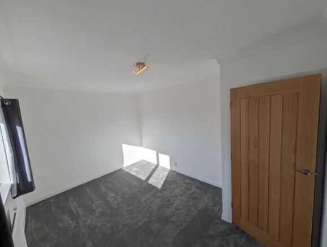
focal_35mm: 12
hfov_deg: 110.4
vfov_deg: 94.7
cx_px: 164
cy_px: 124
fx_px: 114
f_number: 1.7
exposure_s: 1/3448
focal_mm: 2.02
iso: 54
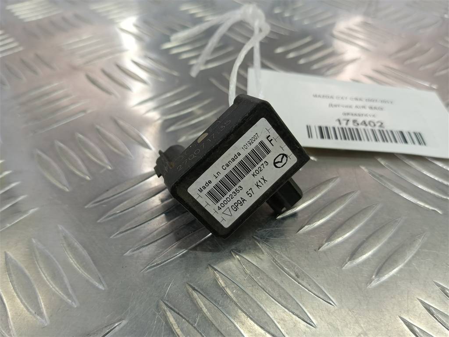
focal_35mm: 27
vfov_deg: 51.4
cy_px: 168
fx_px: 350
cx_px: 224
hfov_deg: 65.3
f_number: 1.6
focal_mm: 4.11
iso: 91
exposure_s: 1/50
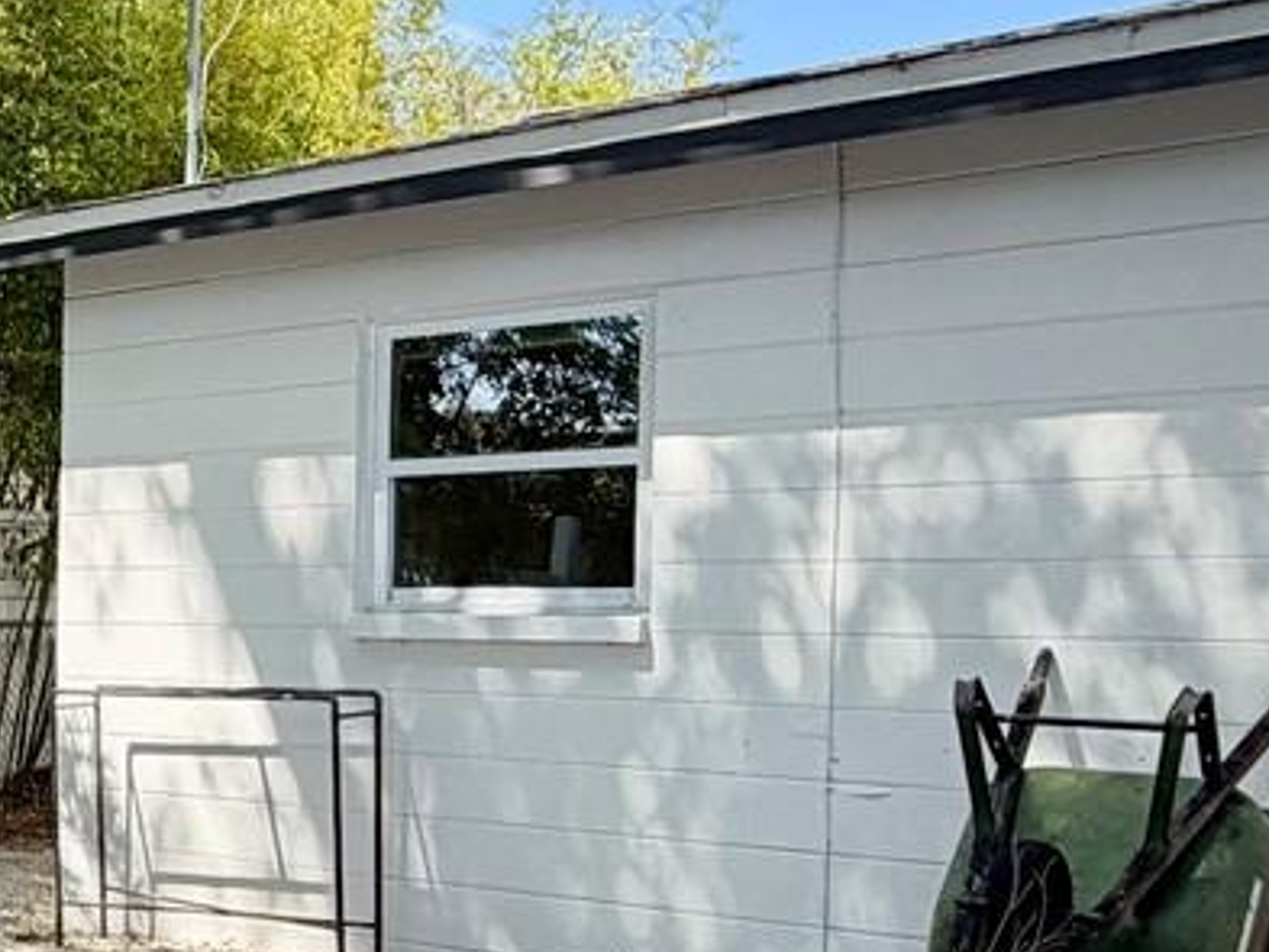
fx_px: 2090
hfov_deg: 27.3
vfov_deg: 25.5
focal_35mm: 57
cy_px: 633
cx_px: -452
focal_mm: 2.22
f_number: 2.2
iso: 64
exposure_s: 1/502
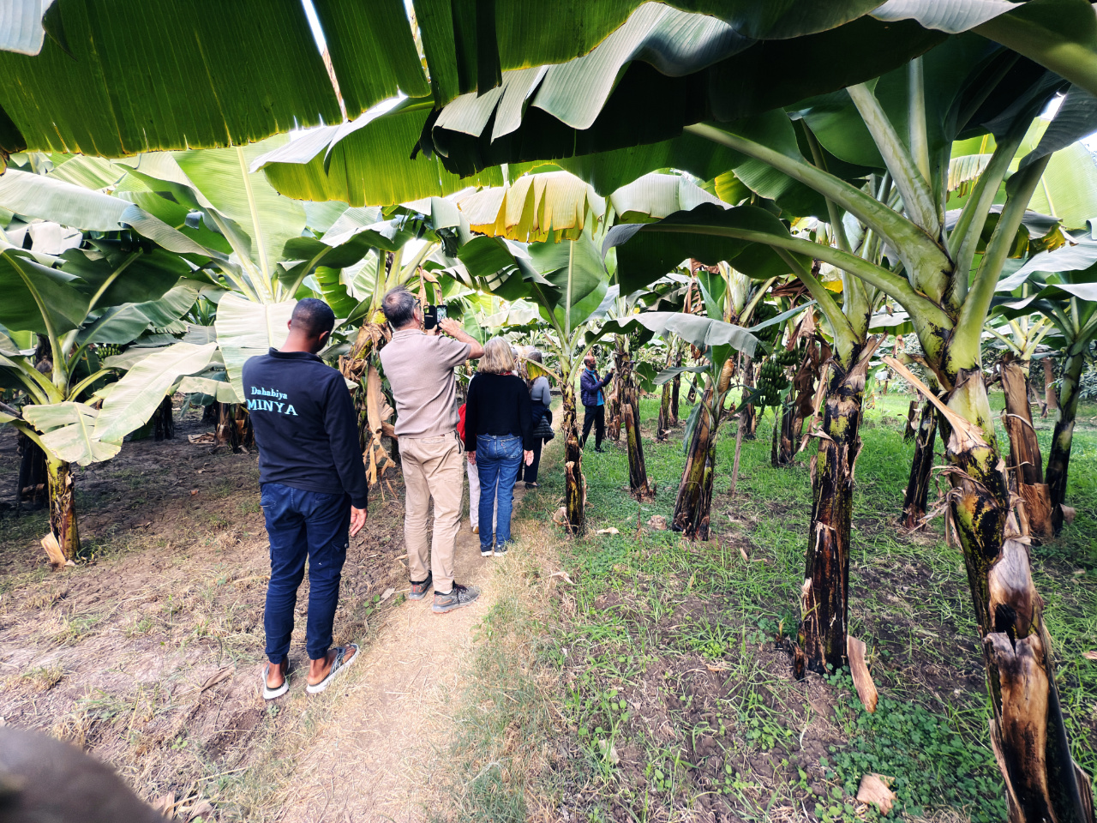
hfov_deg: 102.1
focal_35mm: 14
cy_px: 412
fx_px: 444
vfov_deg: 85.7
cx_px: 548
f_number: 2.2
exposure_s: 1/36
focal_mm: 2.2
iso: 80
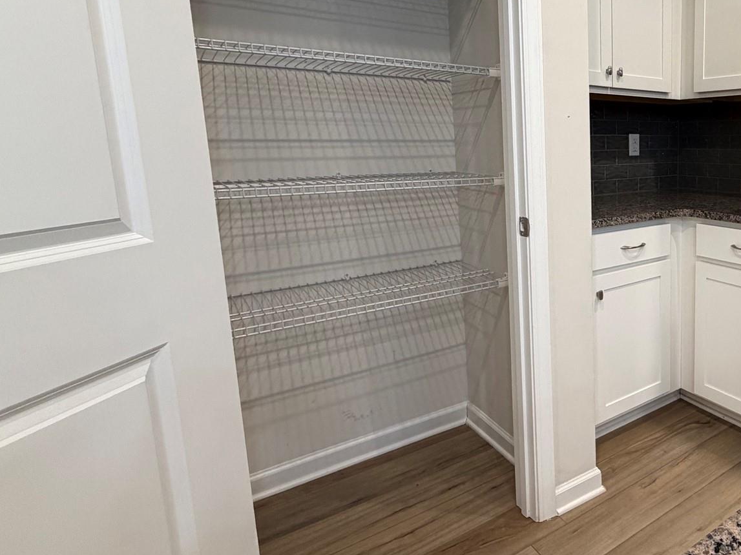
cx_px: 656
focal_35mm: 25
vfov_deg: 54.4
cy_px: 220
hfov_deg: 59.8
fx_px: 535
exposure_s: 1/120
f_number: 2.2
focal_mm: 2.22
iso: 320
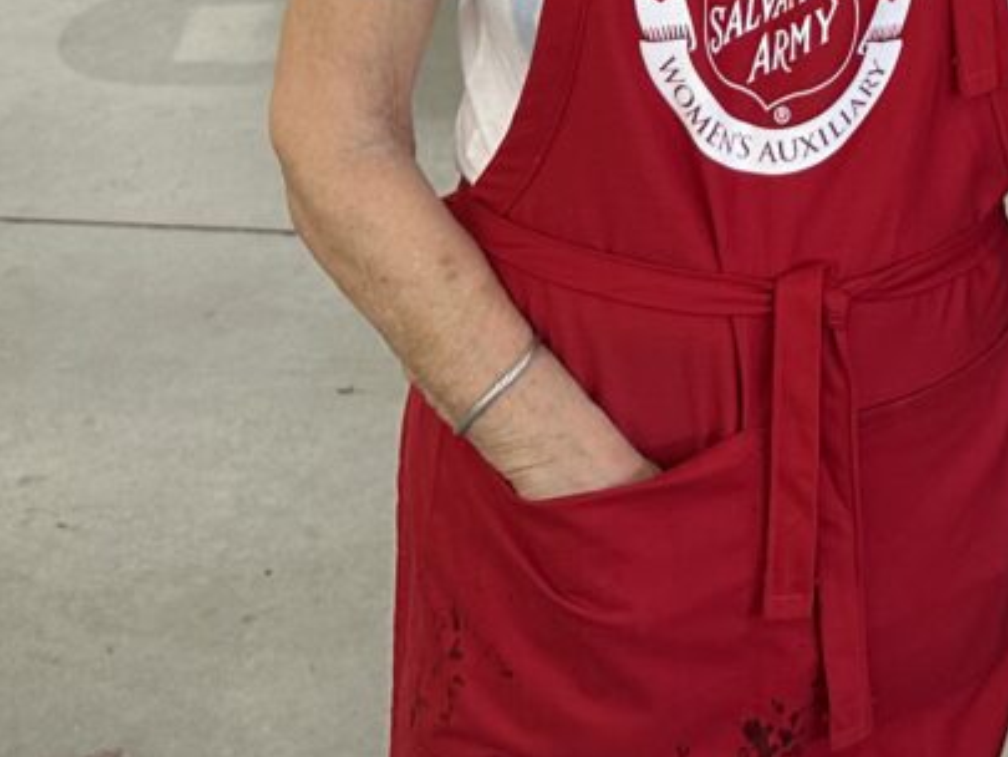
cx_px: 1190
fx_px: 2651
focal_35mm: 91
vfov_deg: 14.1
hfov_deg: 20.3
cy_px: -667
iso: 125
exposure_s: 1/120
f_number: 1.78
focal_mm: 6.86
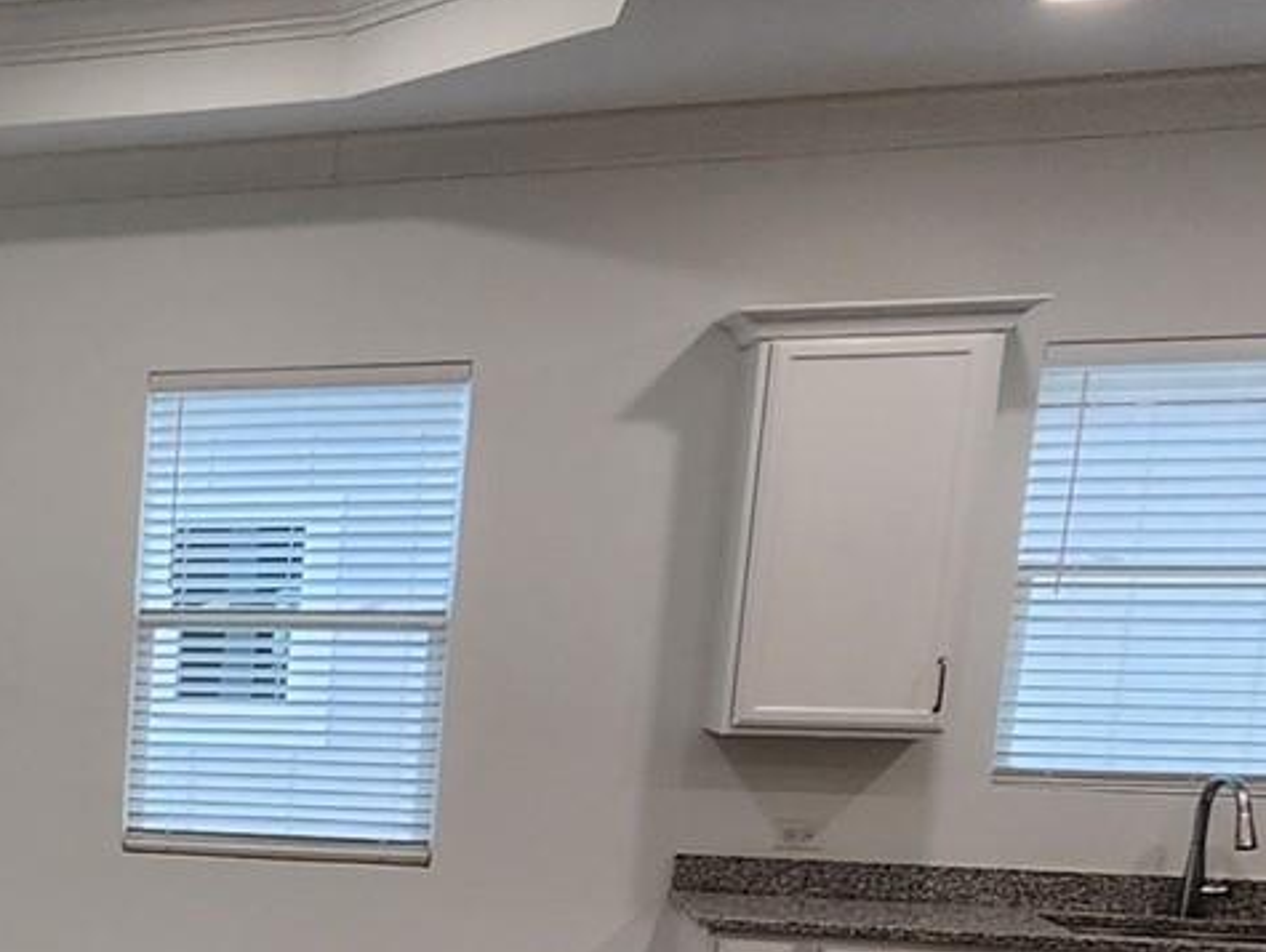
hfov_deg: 24.9
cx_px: -709
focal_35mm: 56
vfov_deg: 24.8
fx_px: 2050
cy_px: 963
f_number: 2.2
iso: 100
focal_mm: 2.2
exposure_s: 1/60
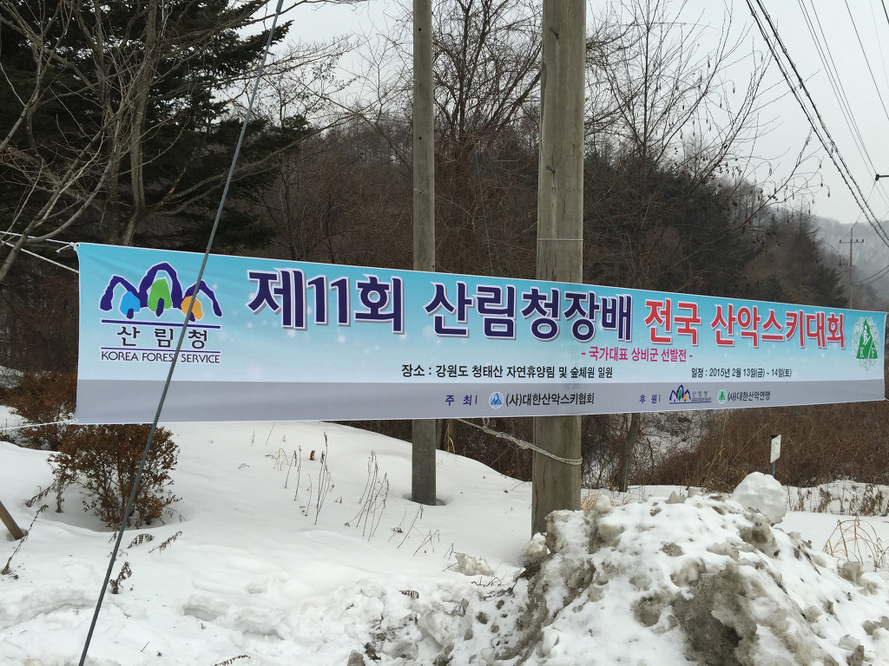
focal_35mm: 29
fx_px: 745
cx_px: 444
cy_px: 333
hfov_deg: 61.7
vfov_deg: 48.2
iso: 32
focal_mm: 4.15
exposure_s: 1/210
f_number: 2.2
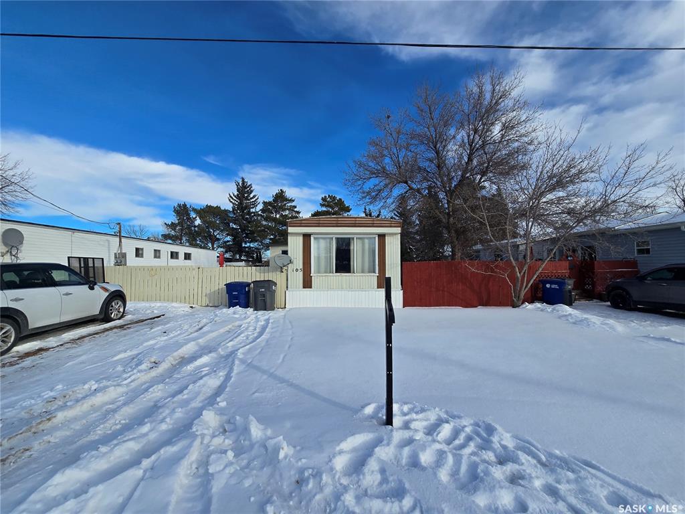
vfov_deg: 89.9
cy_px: 257
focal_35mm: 13
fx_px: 257
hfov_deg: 106.2
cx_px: 342
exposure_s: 1/2835
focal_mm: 2.2
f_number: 2.2
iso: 50
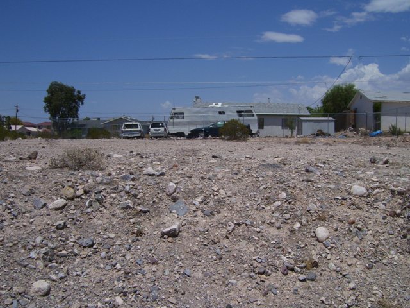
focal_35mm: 37
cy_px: 154
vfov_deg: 38.7
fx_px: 438
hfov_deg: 50.1
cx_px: 205
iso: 80
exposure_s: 1/1500
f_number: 4.8
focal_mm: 6
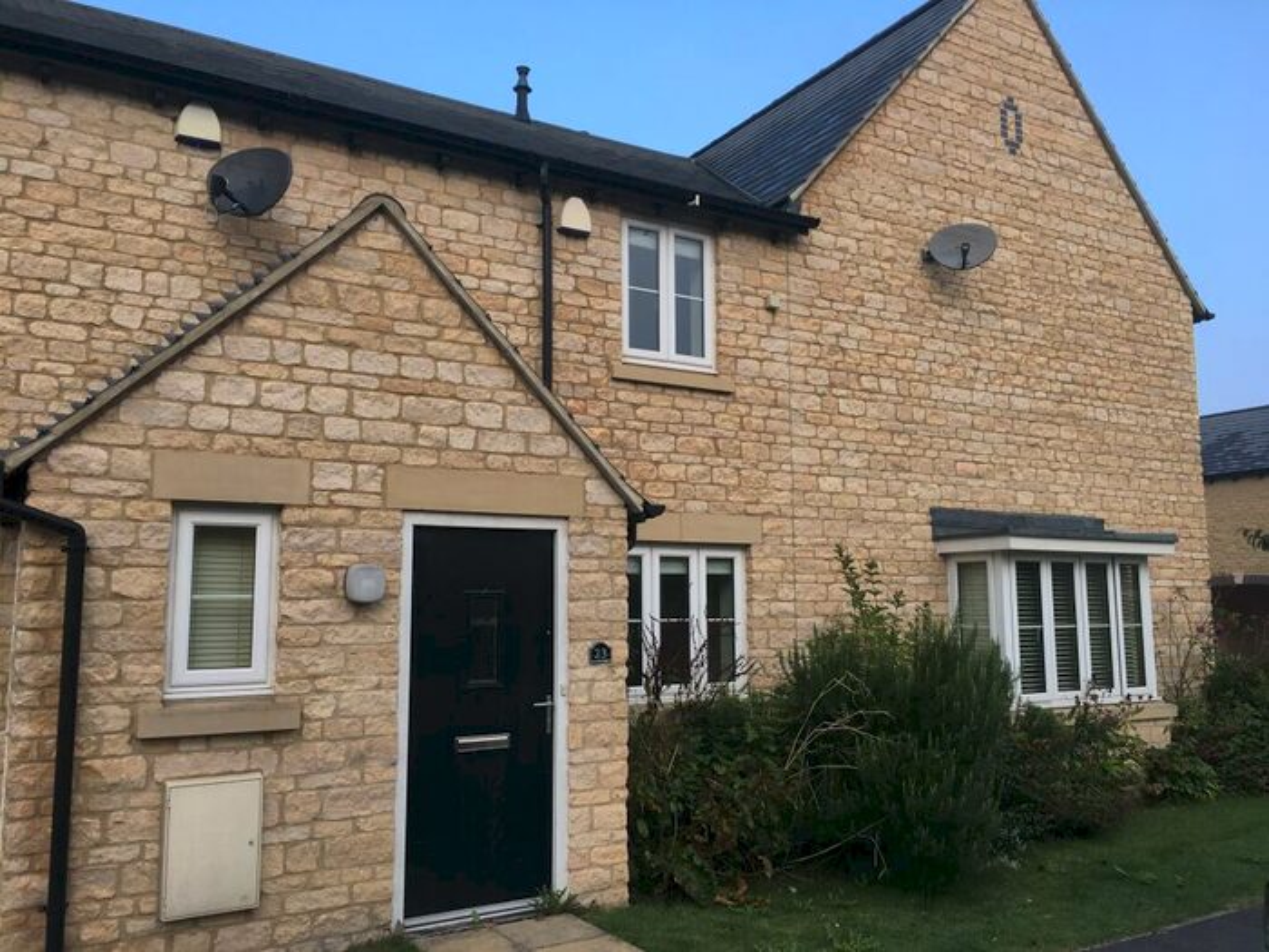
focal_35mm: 29
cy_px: 476
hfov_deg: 61.7
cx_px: 634
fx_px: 1063
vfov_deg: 48.2
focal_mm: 4.15
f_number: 2.2
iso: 25
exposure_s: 1/620
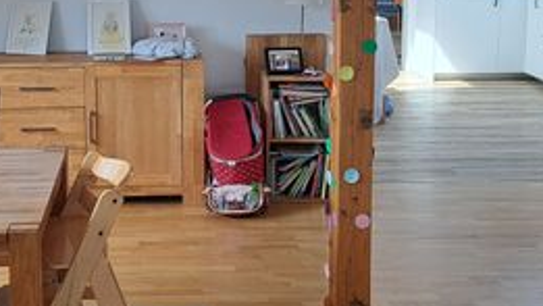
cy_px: 56
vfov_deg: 19.8
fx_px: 864
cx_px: 110
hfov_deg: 33.9
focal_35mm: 60
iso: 50
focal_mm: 5.23
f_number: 1.8
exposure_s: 1/100
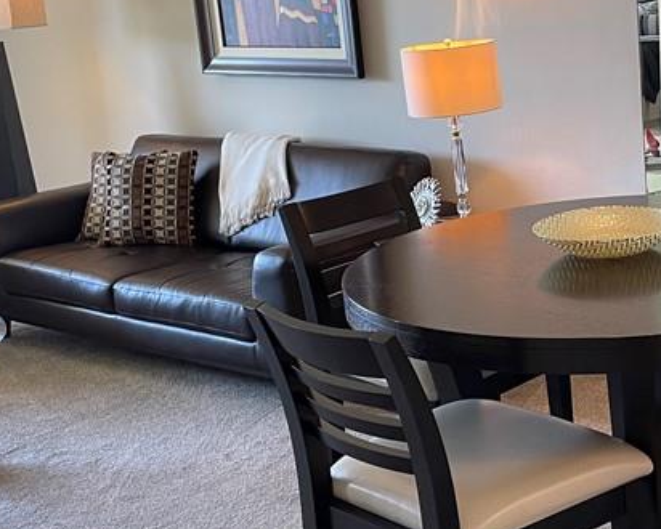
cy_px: 218
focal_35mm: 63
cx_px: 626
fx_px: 1233
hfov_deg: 28.5
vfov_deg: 24.2
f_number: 1.6
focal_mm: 4.2
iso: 80
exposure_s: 1/60
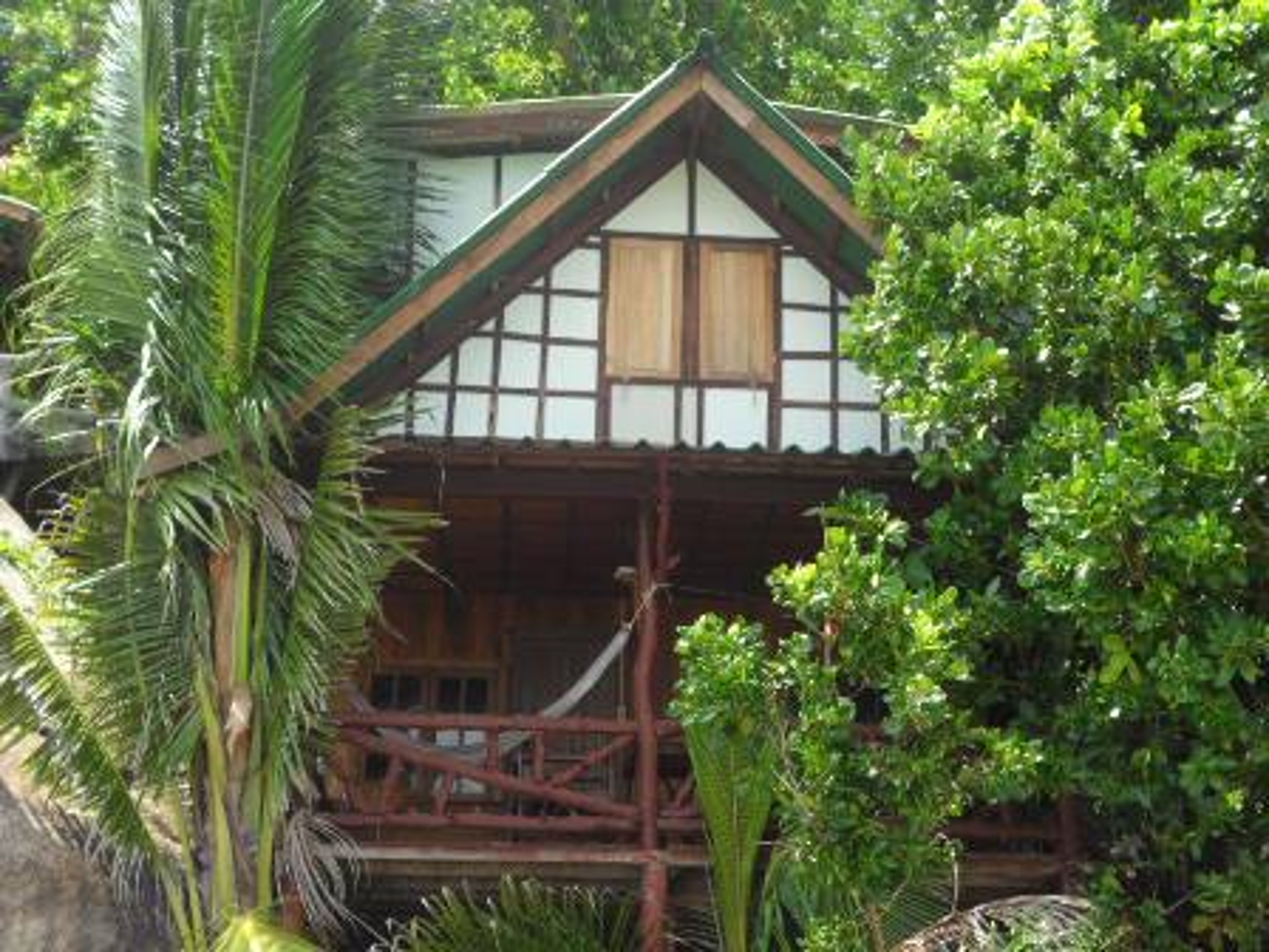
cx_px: 634
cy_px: 476
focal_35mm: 52
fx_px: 1906
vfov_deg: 28.0
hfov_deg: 36.8
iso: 100
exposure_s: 1/180
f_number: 5
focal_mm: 9.3
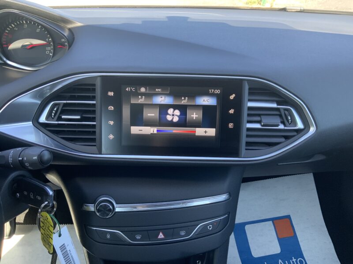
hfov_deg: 61.7
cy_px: 132
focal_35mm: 29
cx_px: 176
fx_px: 296
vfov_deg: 48.2
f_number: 1.8
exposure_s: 1/122
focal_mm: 3
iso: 50
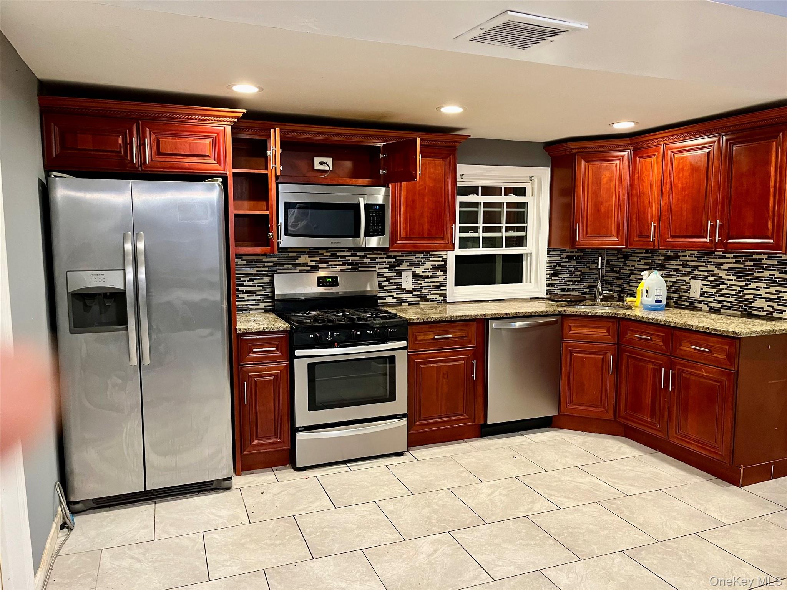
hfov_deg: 67.3
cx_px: 394
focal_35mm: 26
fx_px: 591
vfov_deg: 53.1
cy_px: 295
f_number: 1.6
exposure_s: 1/60
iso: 320
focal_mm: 5.1
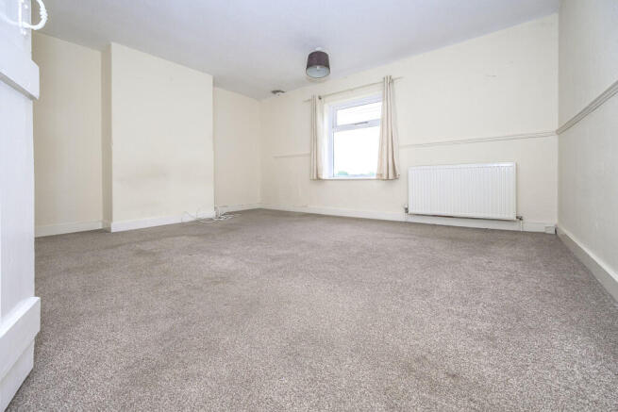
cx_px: 309
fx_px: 240
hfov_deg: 104.2
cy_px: 206
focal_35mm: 14
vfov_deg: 81.2
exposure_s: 1/125
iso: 320
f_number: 7.1
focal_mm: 14
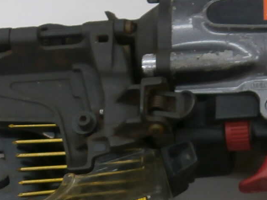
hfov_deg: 18.5
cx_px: 220
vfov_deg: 13.5
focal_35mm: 105
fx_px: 810
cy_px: 272
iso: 80
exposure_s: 1/30
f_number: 2.8
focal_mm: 4.7
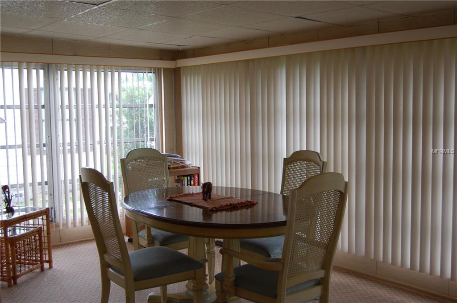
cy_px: 152
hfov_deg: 49.6
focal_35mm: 39
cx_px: 228
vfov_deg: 34.1
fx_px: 494
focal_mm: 26
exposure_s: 1/80
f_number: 4.5
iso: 400
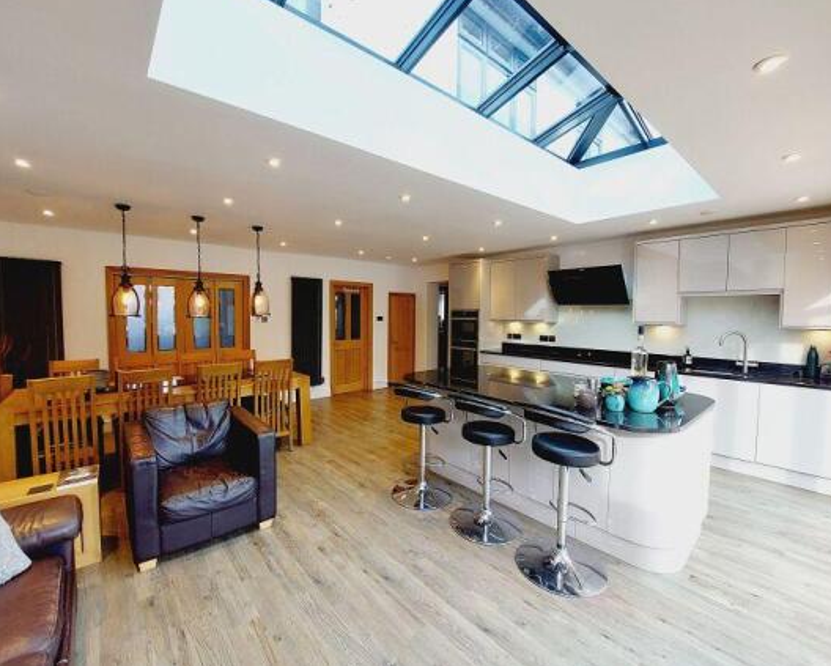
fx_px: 345
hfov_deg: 100.6
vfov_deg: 88.0
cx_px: 404
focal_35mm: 14
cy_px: 327
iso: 100
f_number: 2.2
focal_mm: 1.74
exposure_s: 1/100
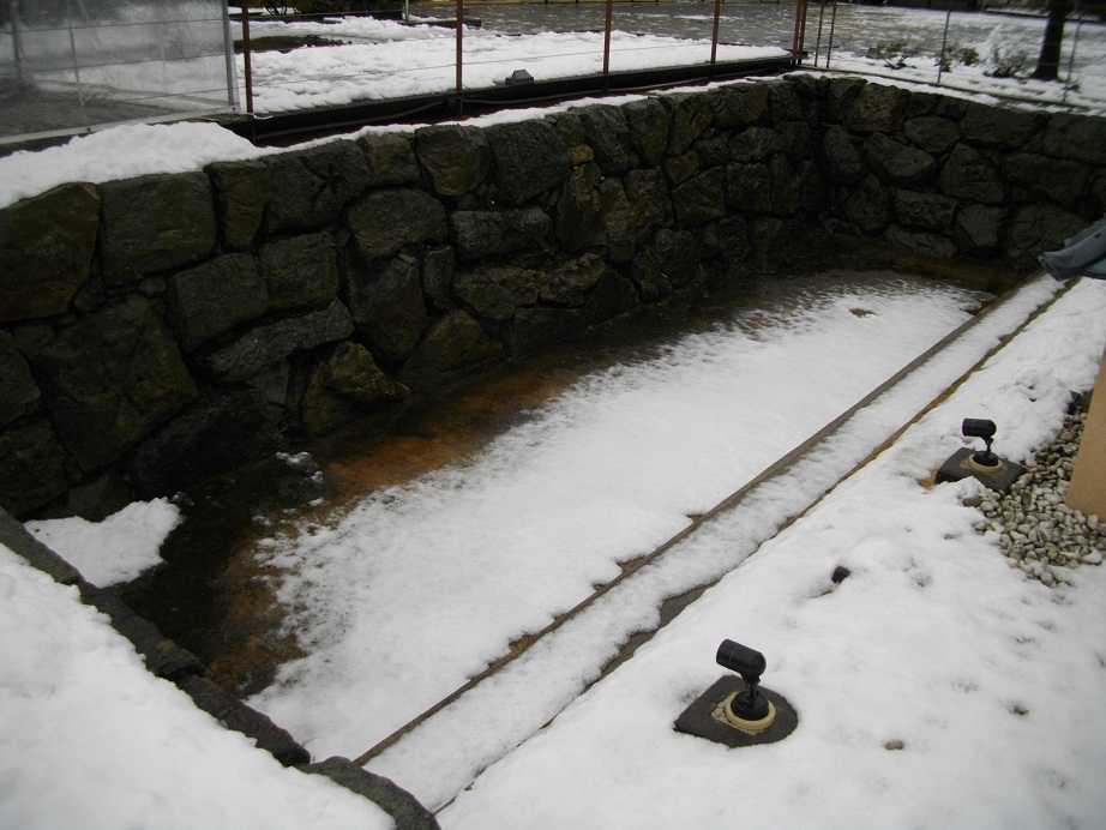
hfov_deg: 58.3
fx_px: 991
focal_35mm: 31
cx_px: 553
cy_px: 415
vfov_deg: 45.5
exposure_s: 1/200
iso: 100
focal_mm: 5.7
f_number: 2.9
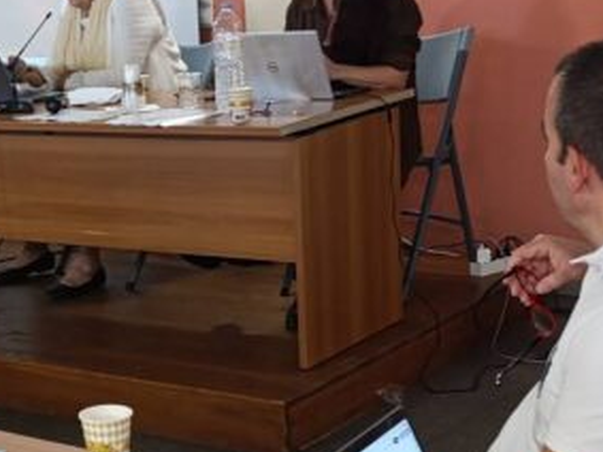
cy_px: 318
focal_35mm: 87
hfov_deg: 22.0
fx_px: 1515
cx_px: 53
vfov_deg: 16.9
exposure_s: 1/50
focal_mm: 6.14
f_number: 1.6
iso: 1000
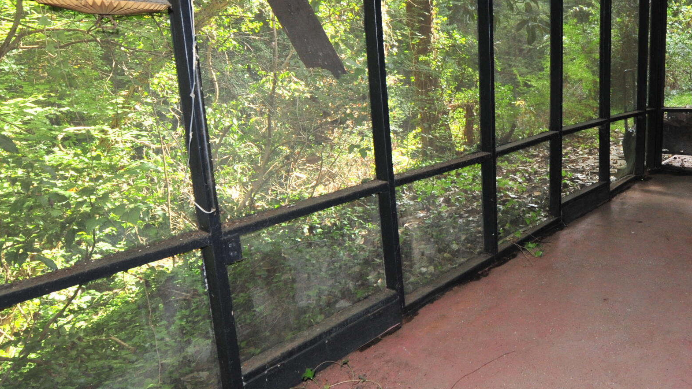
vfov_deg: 41.0
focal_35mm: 28
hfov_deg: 62.7
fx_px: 514
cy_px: 133
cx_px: 543
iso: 1250
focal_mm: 14
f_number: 5
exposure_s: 1/250
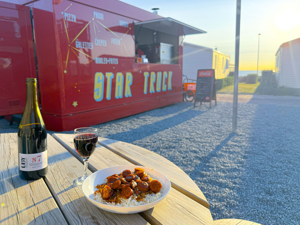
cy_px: 114
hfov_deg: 69.4
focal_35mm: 25
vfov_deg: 54.9
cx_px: 145
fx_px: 217
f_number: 1.8
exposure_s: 1/1900
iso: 80
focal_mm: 6.76
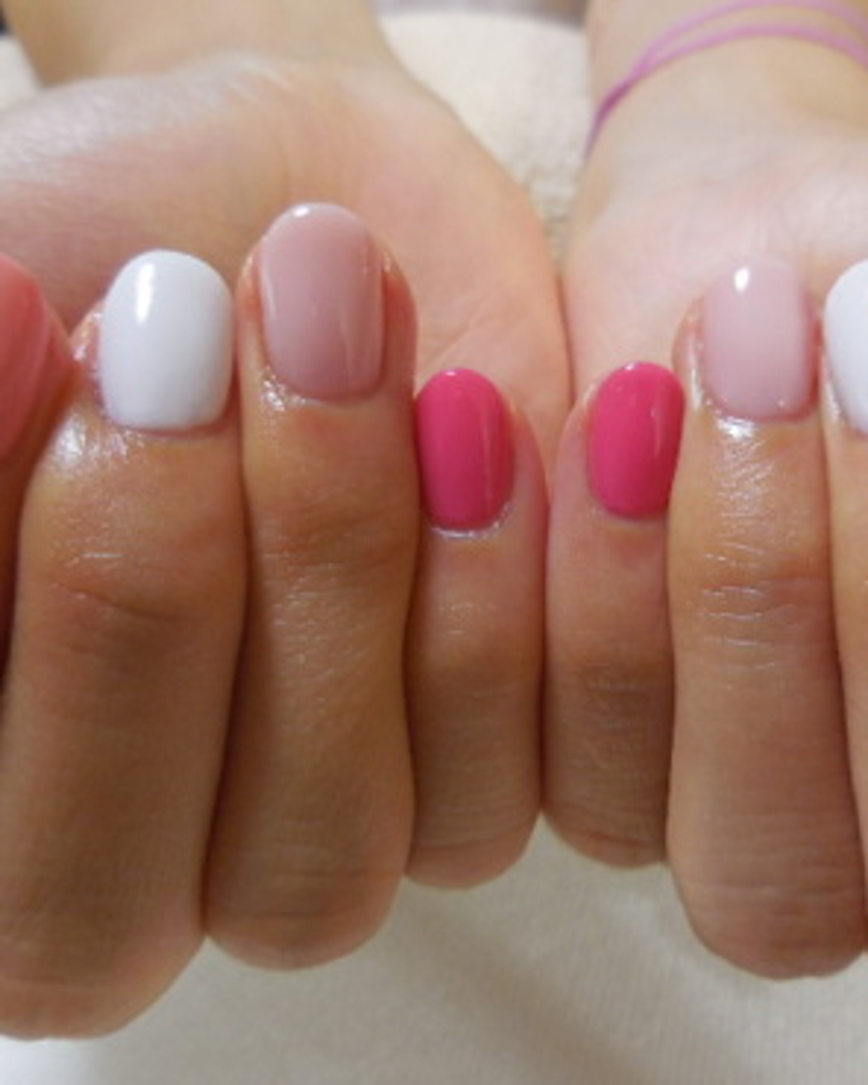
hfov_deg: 44.2
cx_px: 545
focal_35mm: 33
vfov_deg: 54.2
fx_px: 1060
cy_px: 544
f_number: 3.3
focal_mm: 4.5
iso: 220
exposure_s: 1/30
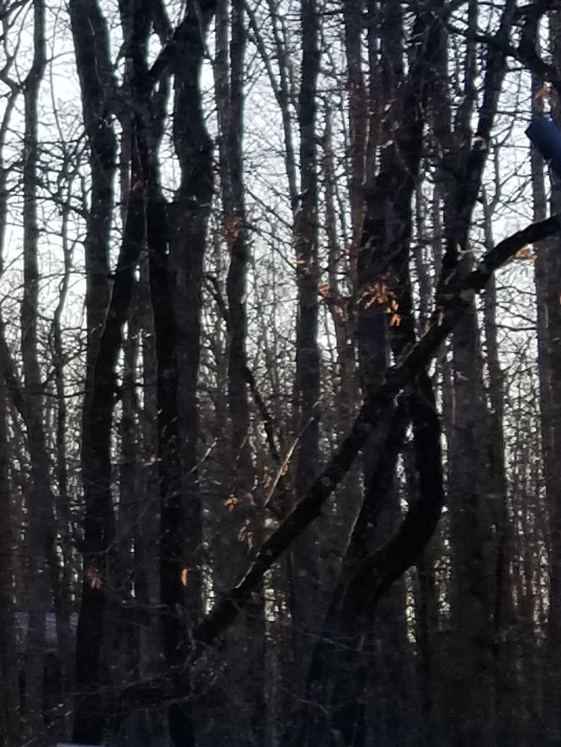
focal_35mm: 110
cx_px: -621
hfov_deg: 11.8
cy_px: 311
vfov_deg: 17.9
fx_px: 2376
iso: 50
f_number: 1.7
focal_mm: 4.25
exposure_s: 1/1225
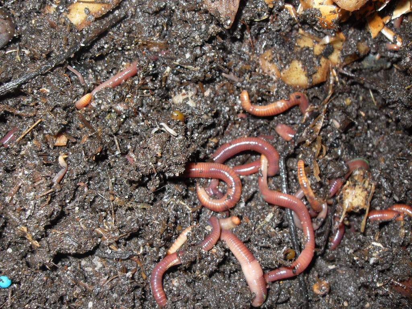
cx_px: 206
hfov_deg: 50.1
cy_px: 154
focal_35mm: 37
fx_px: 440
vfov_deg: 38.7
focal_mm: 6.3
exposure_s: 1/45
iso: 100
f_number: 2.8
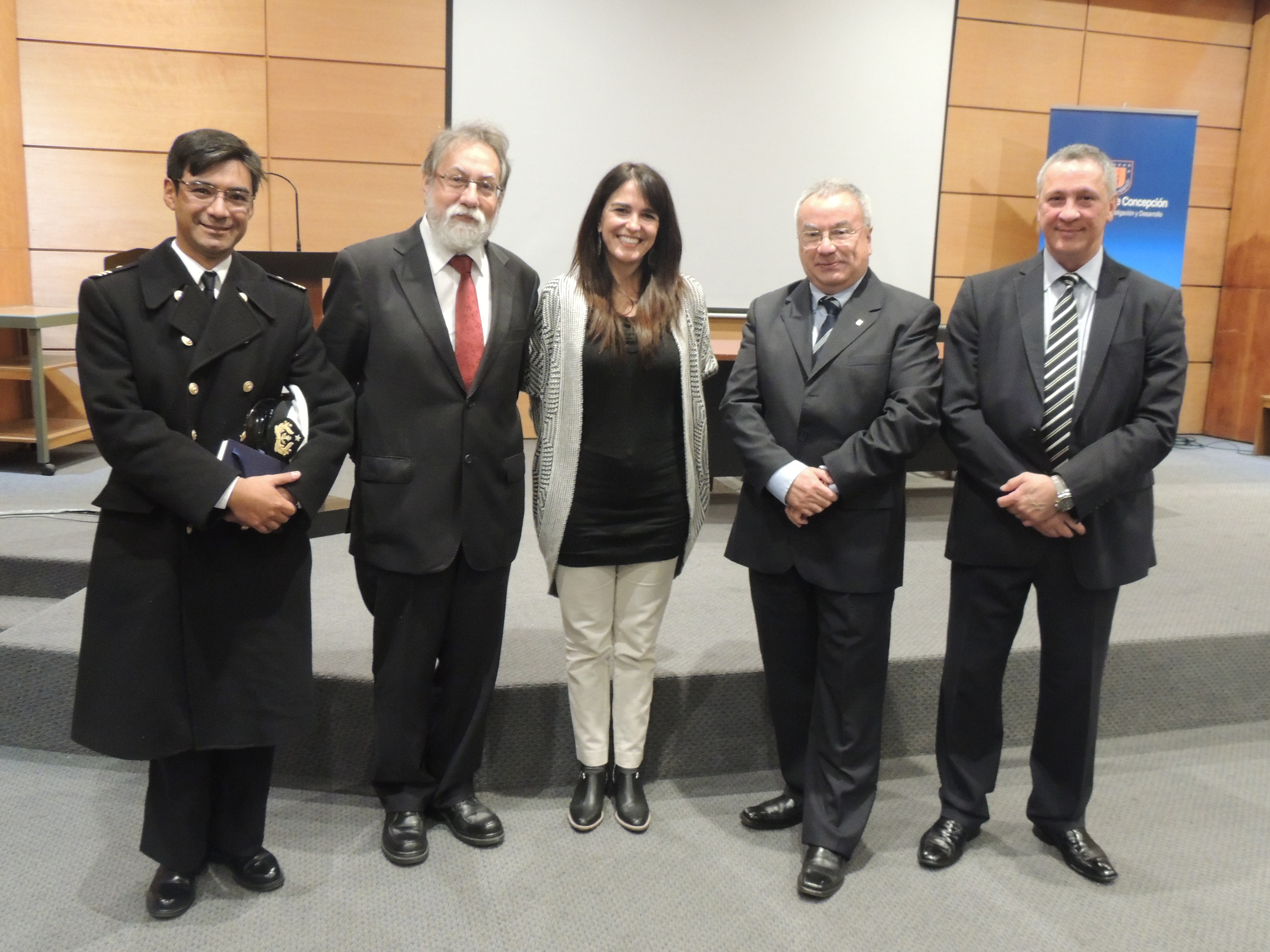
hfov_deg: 55.4
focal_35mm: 33
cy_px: 476
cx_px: 635
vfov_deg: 42.9
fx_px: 1211
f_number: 3.2
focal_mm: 5.8
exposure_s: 1/10
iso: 800
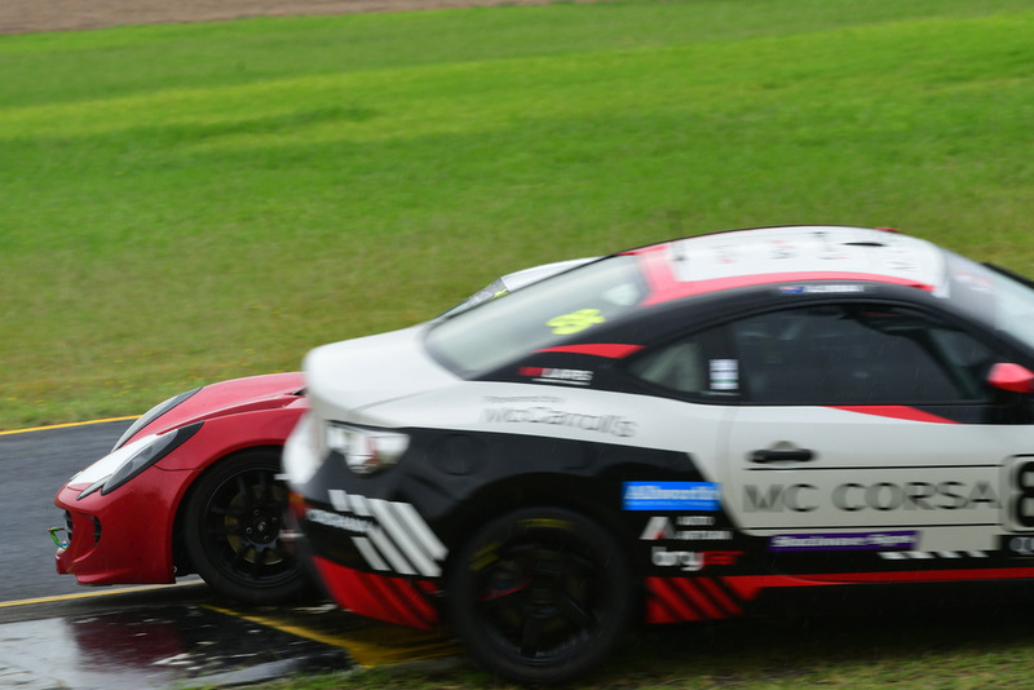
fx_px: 8619
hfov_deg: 6.9
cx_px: 517
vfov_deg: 4.6
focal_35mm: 300
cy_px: 345
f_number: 11
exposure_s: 1/250
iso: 400
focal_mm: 200
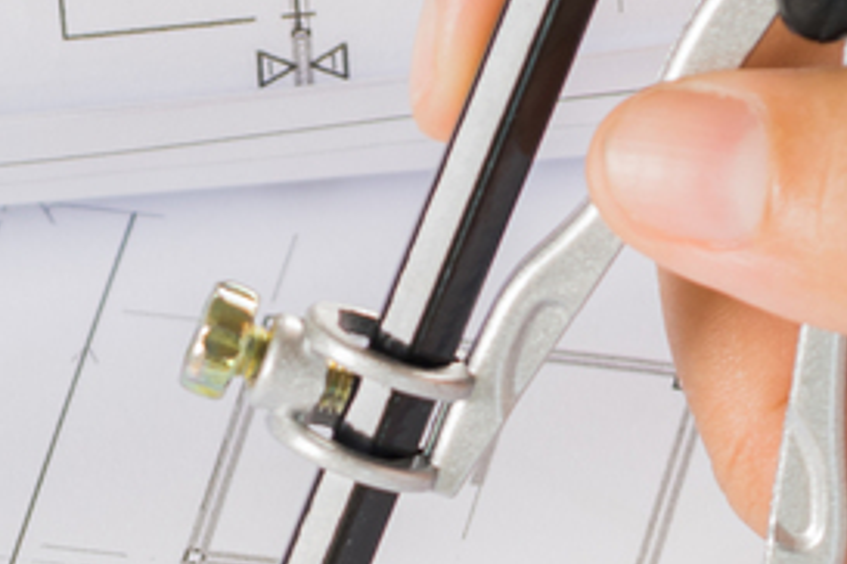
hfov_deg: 2.9
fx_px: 16892
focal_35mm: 718
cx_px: 543
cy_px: 1277
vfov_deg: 1.9
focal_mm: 98
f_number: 5.6
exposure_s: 1/160
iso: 100
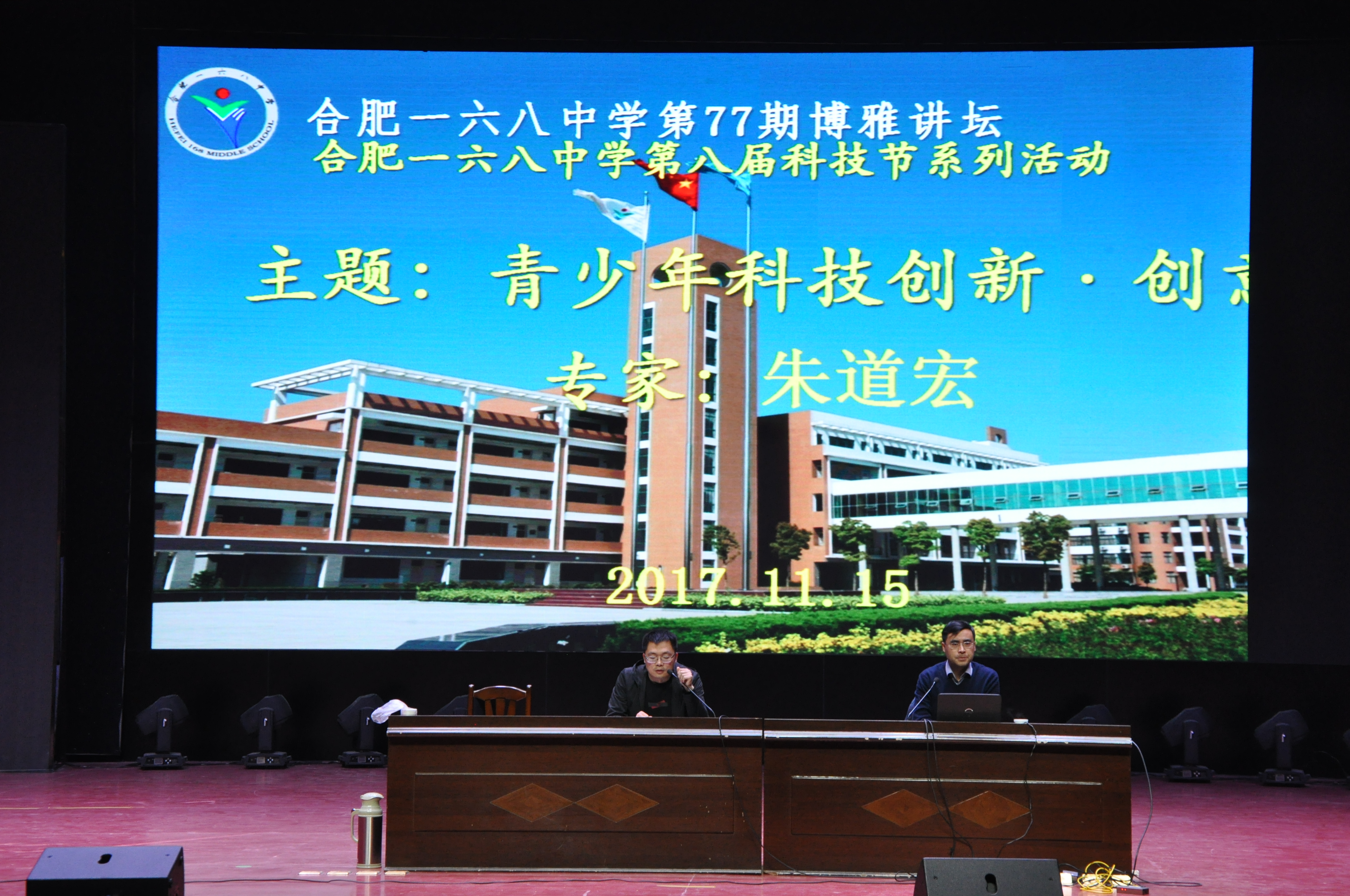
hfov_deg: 26.0
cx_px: 675
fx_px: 2921
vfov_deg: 17.4
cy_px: 448
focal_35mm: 78
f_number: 10
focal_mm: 52
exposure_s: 1/100
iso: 1250
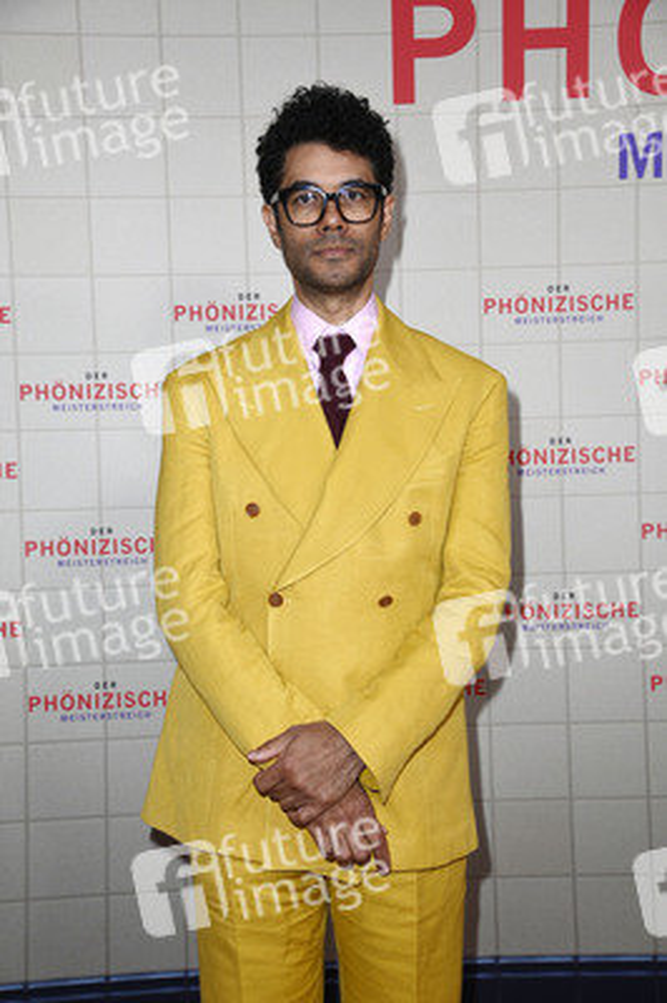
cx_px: 334
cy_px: 502
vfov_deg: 32.4
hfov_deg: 21.9
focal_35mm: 62
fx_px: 1726
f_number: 5.6
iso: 500
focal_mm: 62
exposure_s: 1/250
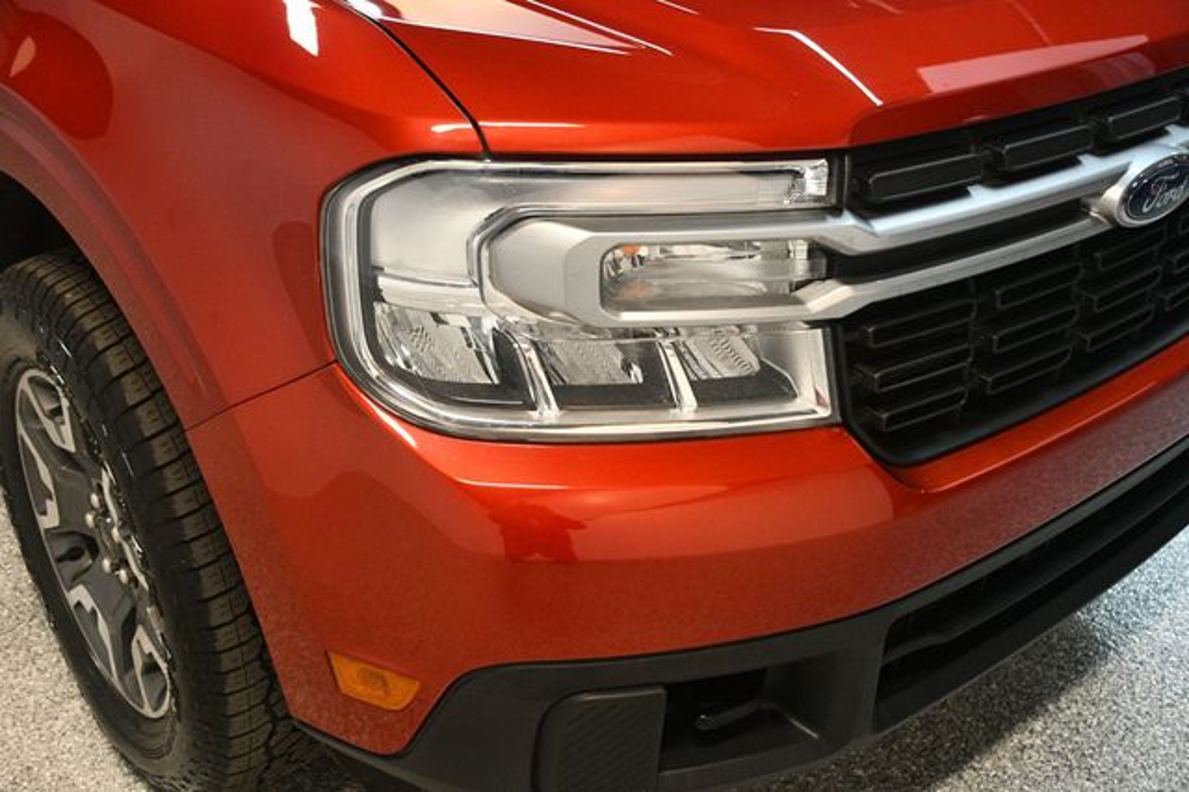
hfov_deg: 49.6
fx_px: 1287
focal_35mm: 39
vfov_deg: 34.2
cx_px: 594
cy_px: 396
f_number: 3.8
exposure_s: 1/125
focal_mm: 26
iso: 2500
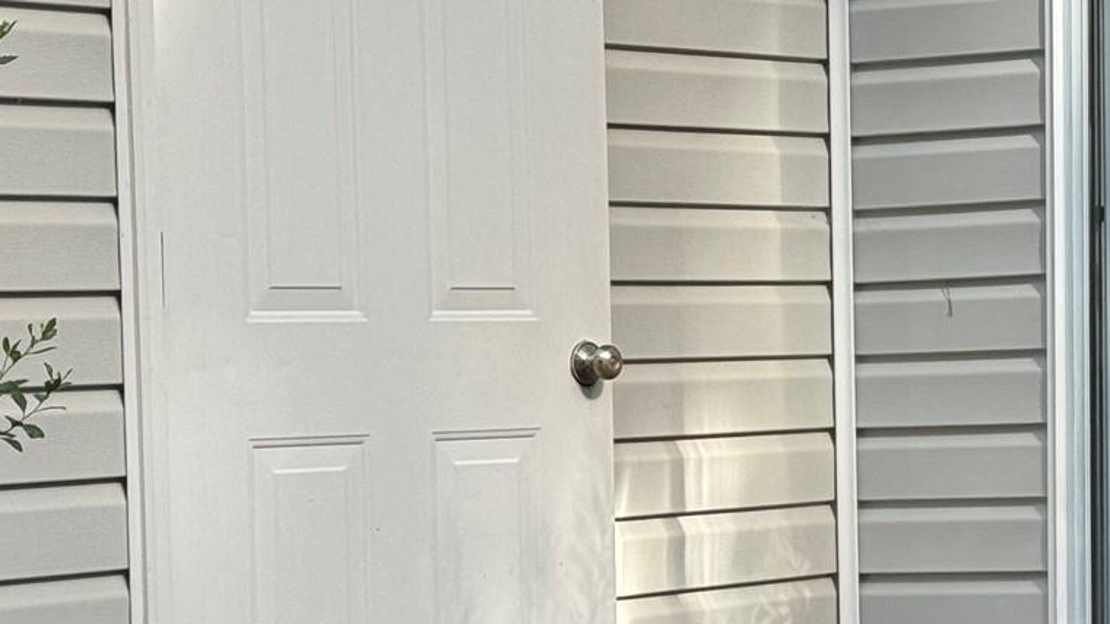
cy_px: 454
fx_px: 4149
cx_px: 1328
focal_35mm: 141
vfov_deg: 8.6
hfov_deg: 14.7
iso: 64
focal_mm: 6.76
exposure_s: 1/693
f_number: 1.78
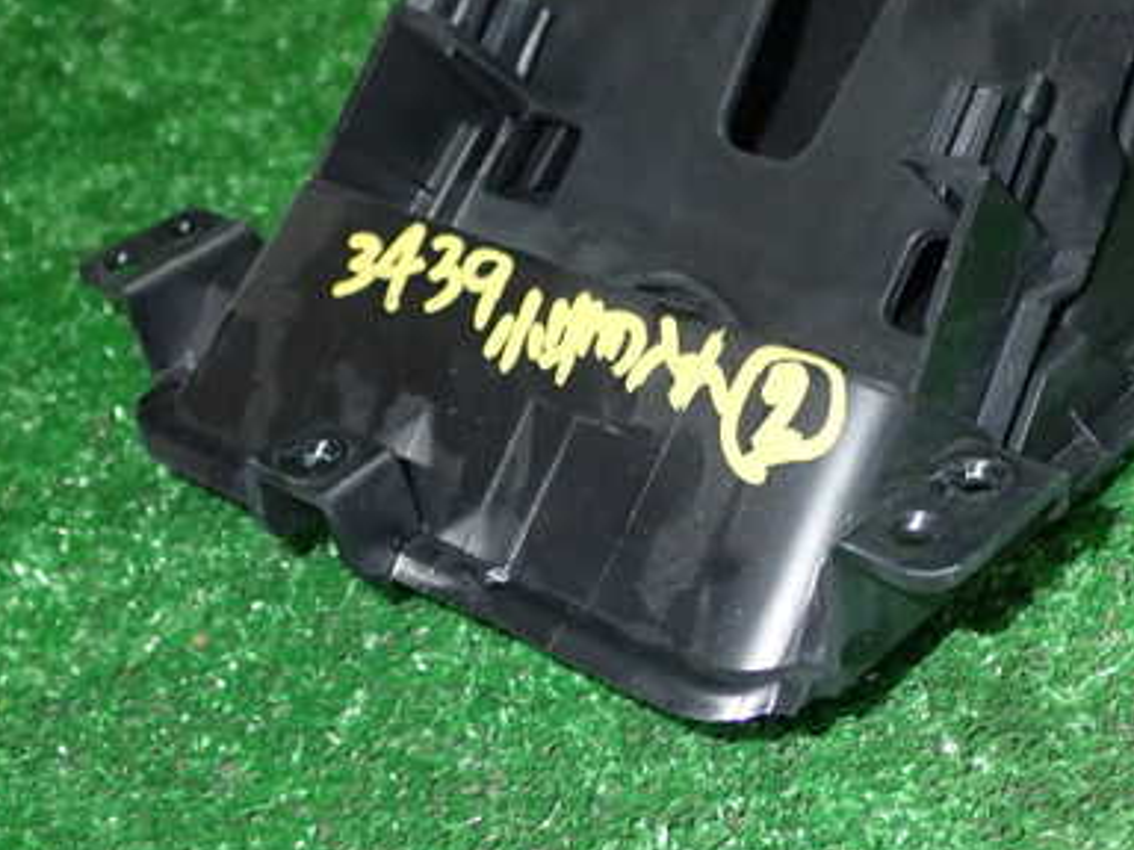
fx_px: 2097
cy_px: 301
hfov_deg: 29.9
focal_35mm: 64
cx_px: 800
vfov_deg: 22.9
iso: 800
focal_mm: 7.31
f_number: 8
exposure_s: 1/40
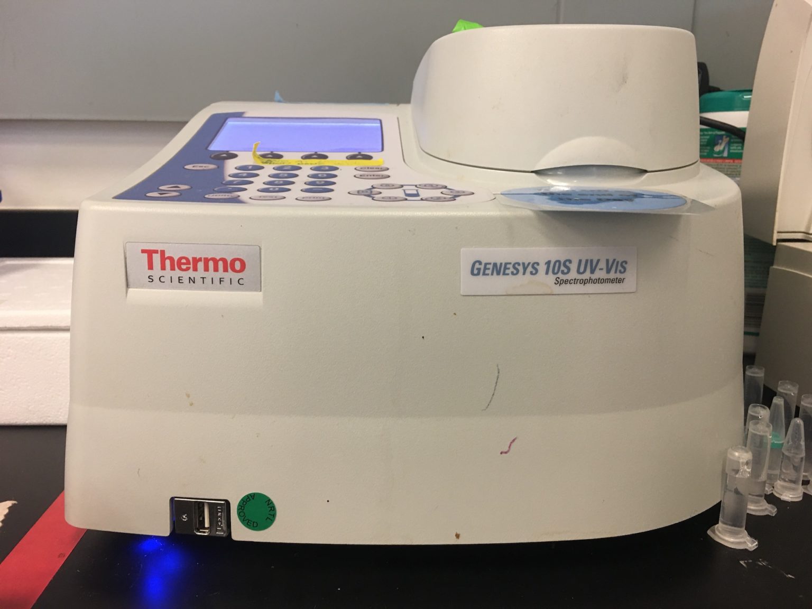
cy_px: 304
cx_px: 406
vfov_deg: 48.2
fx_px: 680
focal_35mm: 29
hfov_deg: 61.7
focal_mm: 4.15
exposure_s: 1/15
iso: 50
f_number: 2.2
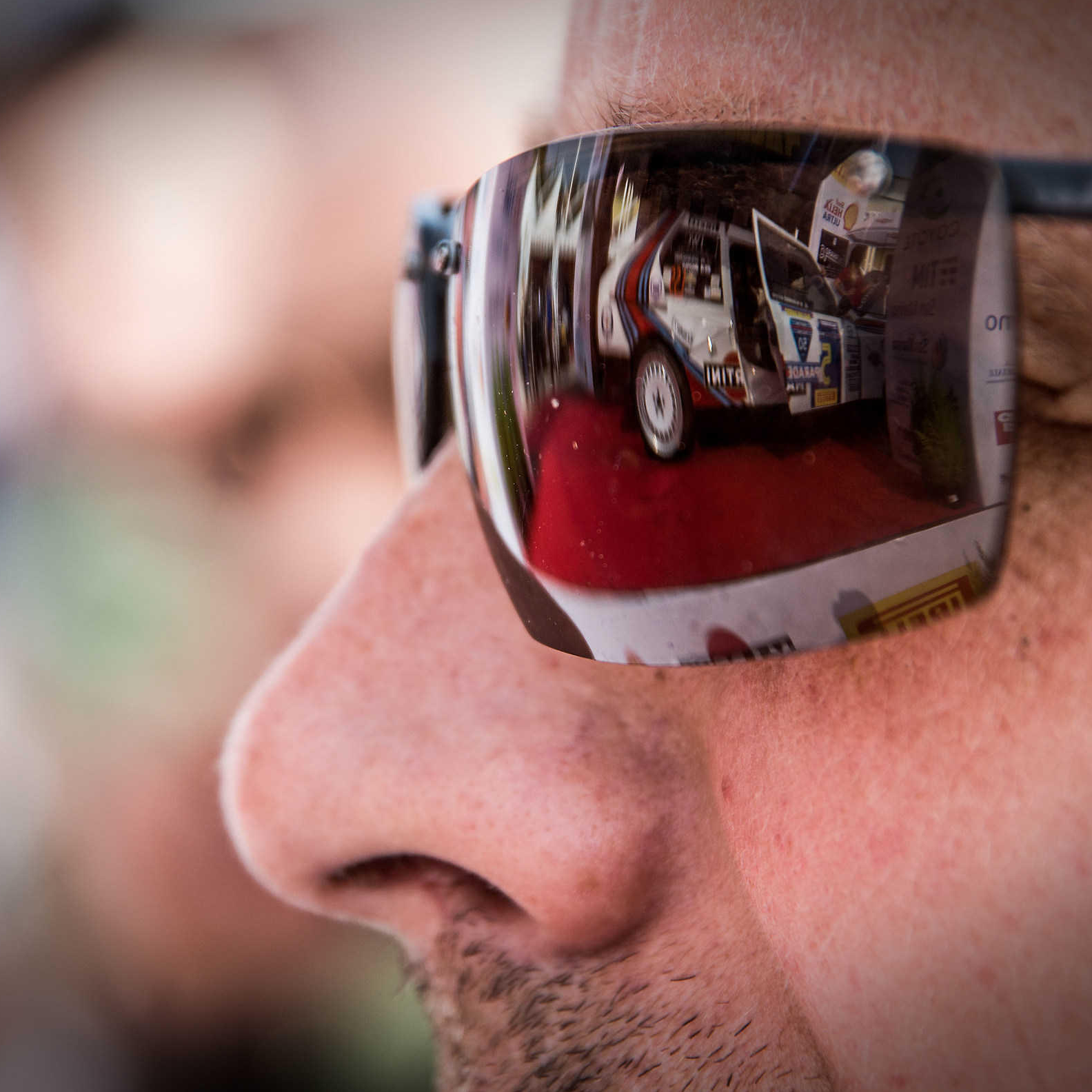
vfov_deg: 7.9
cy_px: 545
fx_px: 7910
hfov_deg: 7.9
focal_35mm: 222
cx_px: 519
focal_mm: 115
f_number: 5.6
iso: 200
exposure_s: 1/250
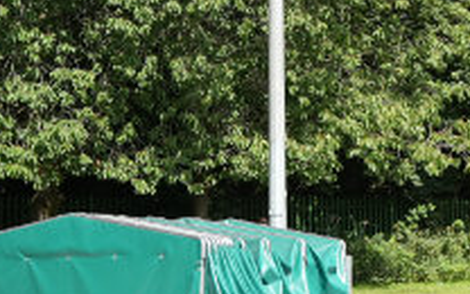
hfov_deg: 16.0
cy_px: 173
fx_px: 1537
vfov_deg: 10.9
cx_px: 687
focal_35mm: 120
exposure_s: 1/4000
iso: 400
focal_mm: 24
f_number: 2.8
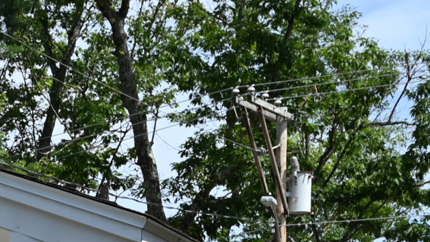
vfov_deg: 8.1
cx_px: -311
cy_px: 543
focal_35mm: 140
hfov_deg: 13.9
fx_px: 1597
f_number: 7.1
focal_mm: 30
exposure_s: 1/400
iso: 100
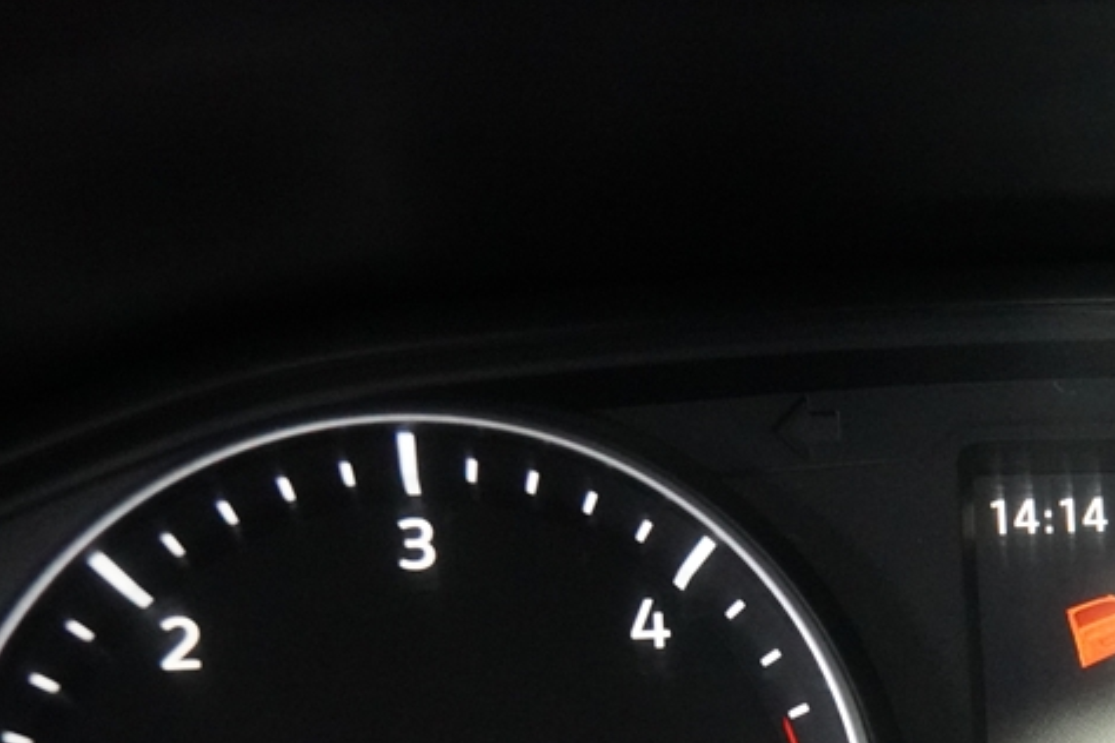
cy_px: 801
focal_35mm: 68
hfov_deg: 28.1
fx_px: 2108
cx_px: 1075
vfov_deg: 19.2
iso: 6400
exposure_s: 1/60
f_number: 3.2
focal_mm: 21
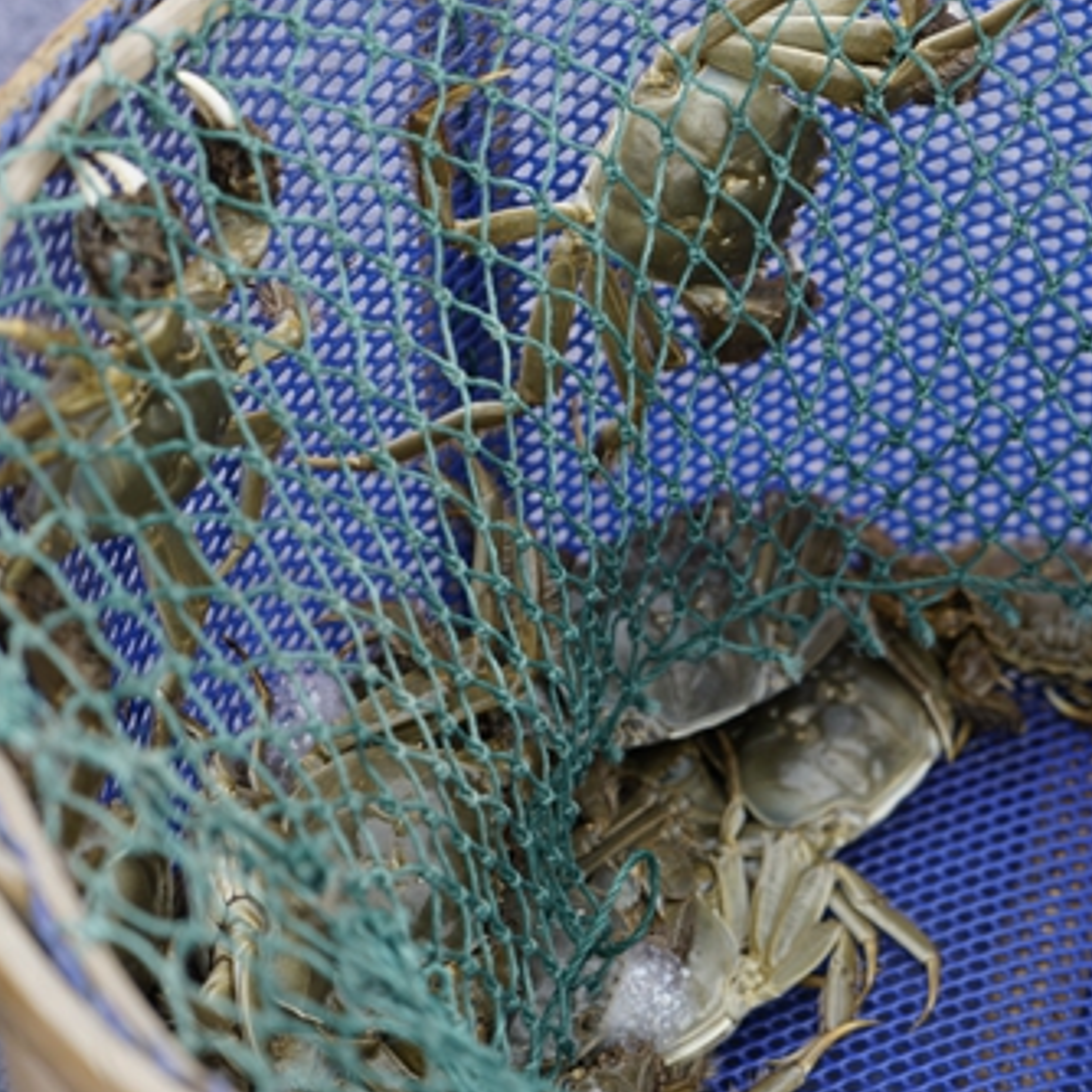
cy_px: 486
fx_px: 3712
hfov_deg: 16.7
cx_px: 785
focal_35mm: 104
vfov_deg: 16.7
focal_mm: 68
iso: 160
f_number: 4
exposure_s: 1/160
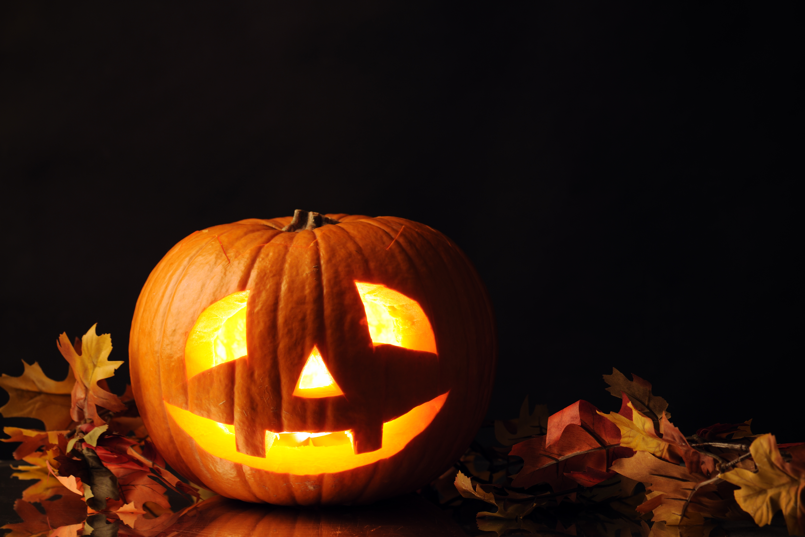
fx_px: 2393
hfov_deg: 19.1
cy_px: 272
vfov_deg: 12.8
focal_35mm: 107
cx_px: 396
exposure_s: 3
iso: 160
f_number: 8
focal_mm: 105
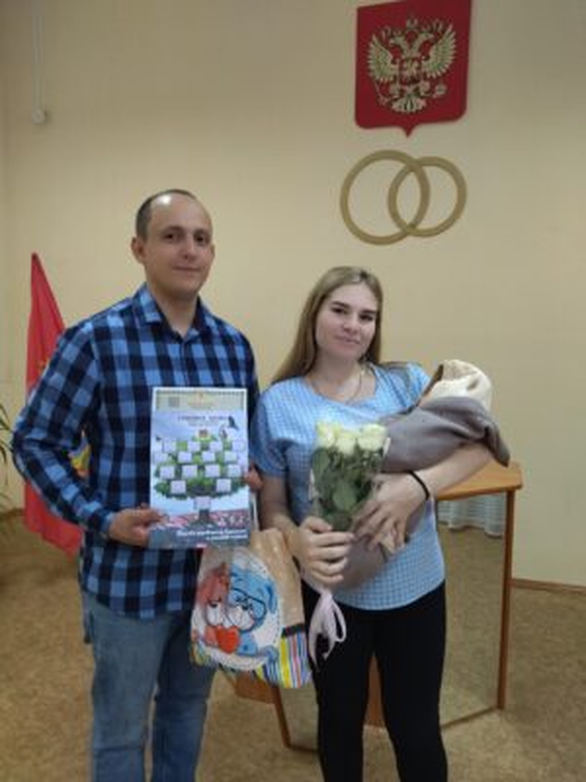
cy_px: 391
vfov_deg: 65.3
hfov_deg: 51.4
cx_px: 293
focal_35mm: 27
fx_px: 609
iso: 303
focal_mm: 4.74
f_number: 1.79
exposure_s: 1/33
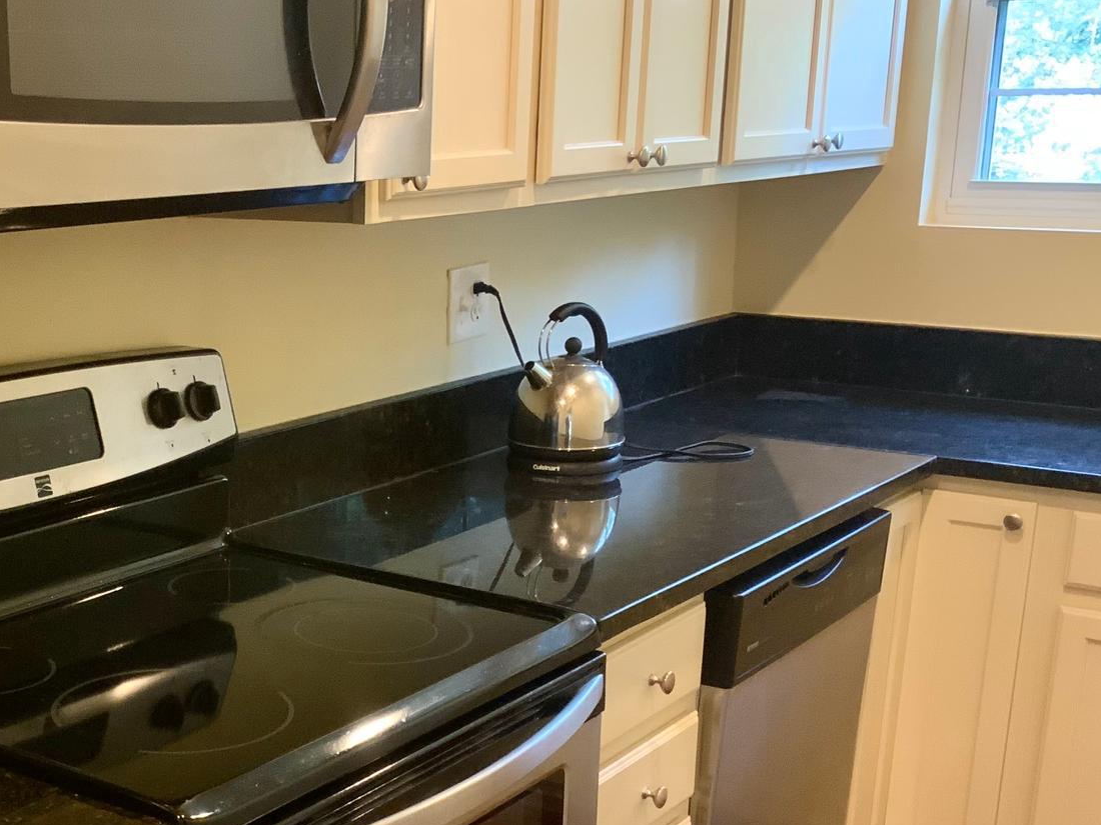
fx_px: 1718
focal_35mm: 54
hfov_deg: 34.5
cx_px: 222
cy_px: 623
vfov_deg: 26.7
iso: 200
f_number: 1.8
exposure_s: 1/40
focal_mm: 3
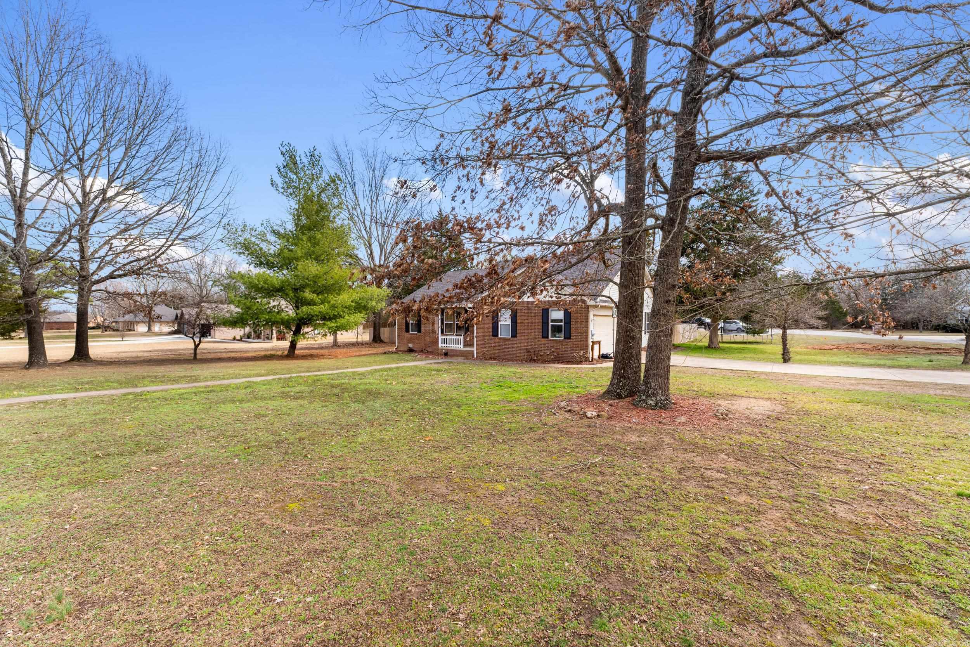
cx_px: 485
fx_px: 404
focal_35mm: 15
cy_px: 324
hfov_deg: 100.4
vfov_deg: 77.3
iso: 200
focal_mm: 10
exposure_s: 1/60
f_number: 9
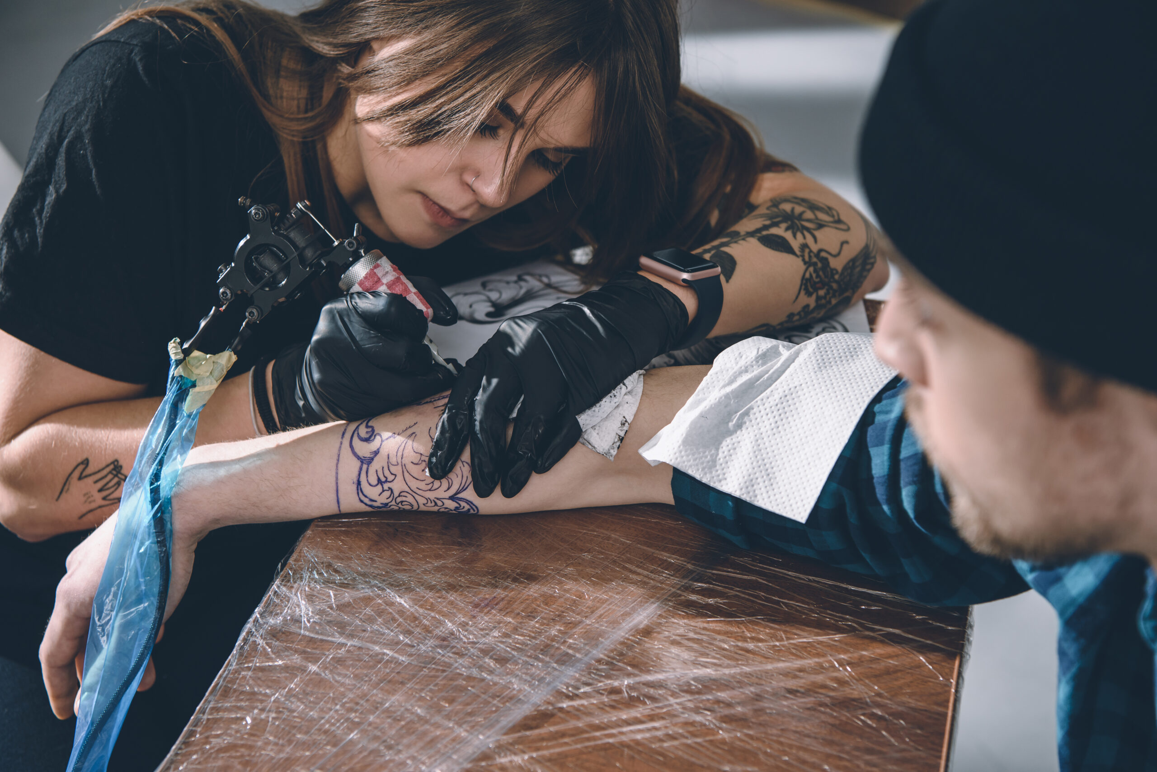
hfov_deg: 34.5
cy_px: 386
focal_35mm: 58
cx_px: 578
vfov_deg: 23.4
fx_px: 1865
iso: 250
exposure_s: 1/125
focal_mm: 58
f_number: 4.5
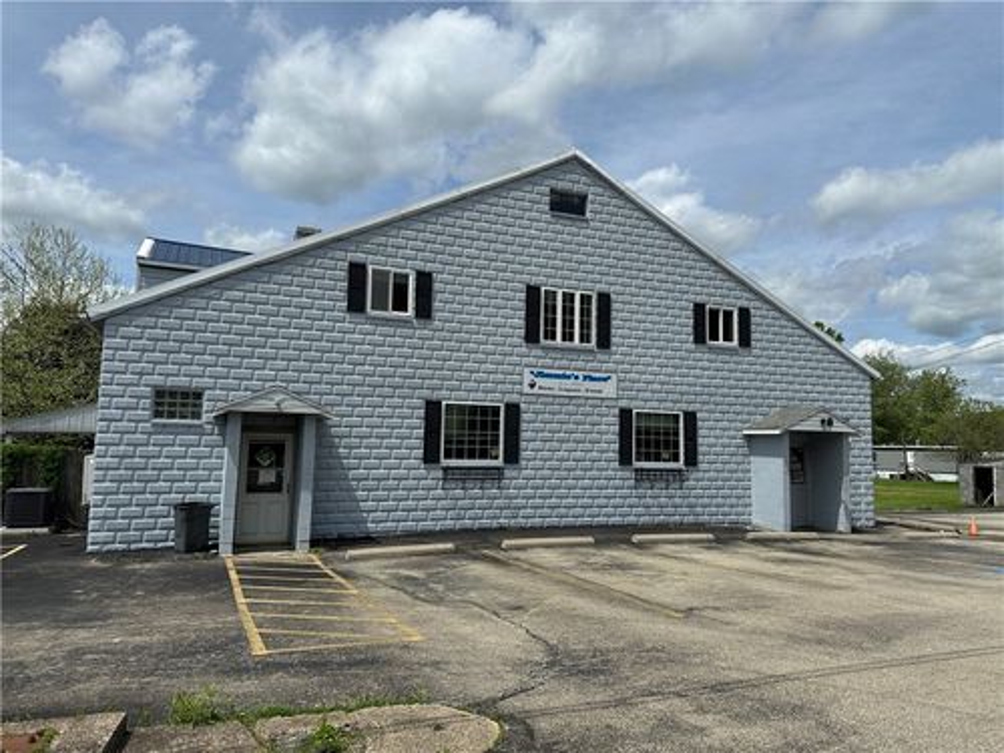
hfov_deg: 71.6
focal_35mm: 24
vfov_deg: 56.8
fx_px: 696
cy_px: 376
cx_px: 502
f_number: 1.78
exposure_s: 1/8197
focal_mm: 6.86
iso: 80
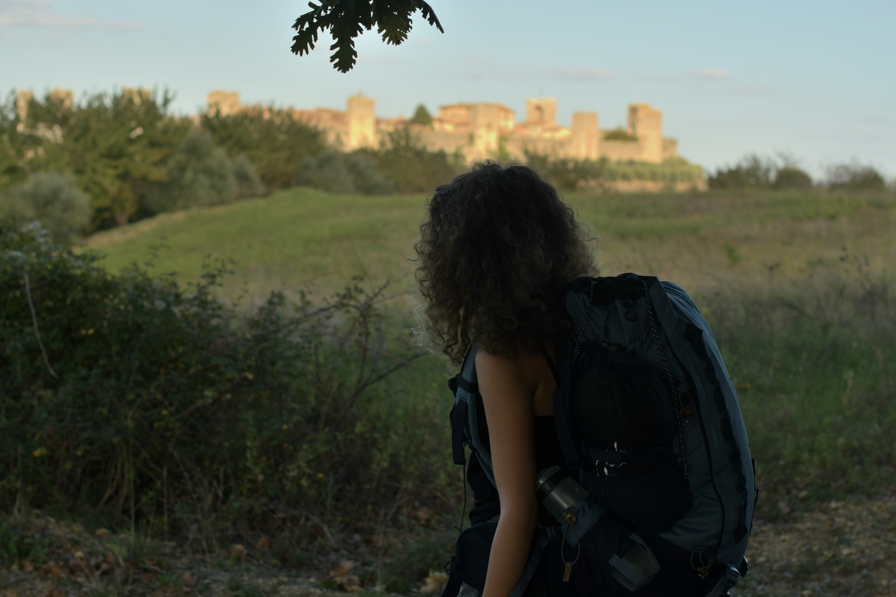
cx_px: 448
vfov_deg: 18.2
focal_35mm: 75
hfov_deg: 27.0
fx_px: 1867
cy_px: 298
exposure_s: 1/640
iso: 200
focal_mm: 50
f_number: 4.5
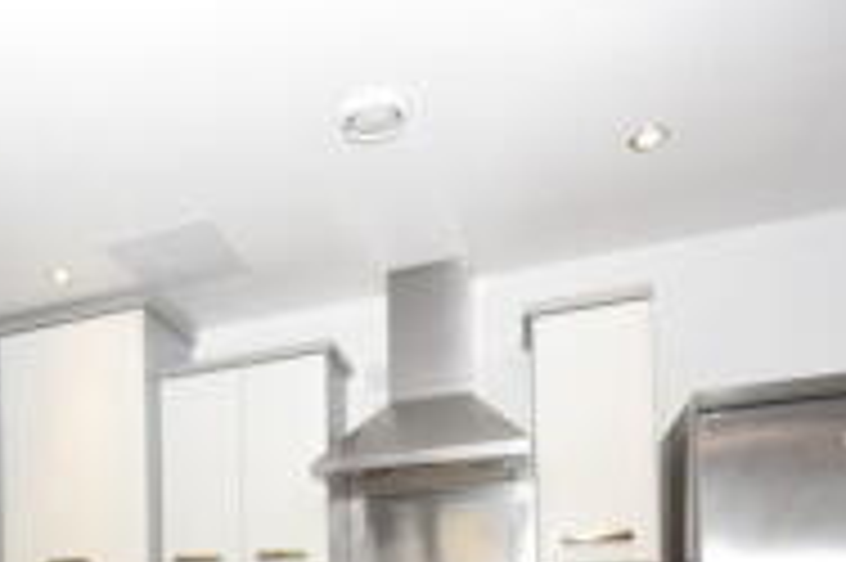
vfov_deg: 25.4
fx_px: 1157
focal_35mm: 49
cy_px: 614
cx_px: 207
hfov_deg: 39.1
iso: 800
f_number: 5
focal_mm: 13
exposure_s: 1/100
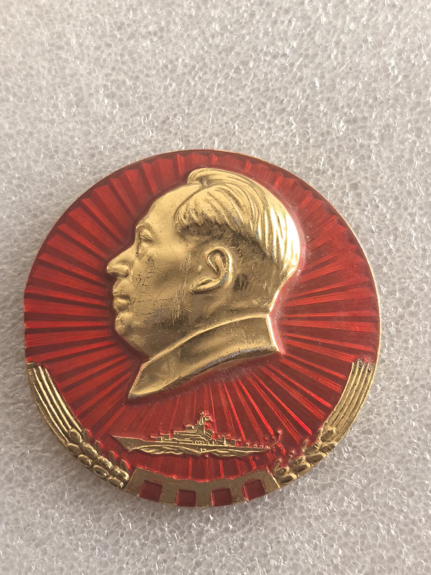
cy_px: 288
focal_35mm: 51
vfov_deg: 37.5
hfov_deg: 28.6
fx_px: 847
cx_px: 216
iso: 320
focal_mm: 5.75
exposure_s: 1/500
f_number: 2
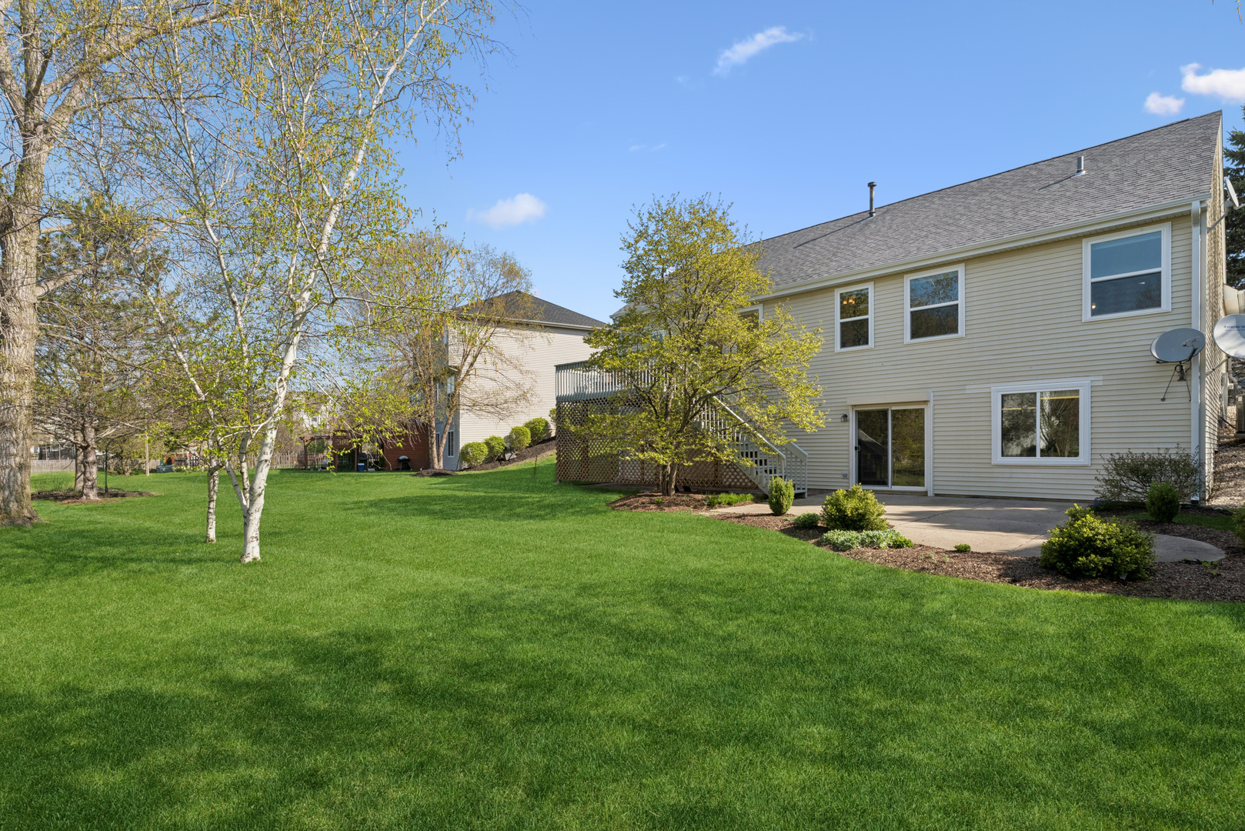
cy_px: 416
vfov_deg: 70.5
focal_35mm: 17
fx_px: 588
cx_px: 622
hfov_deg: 93.3
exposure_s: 1/320
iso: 200
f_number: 11
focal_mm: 17
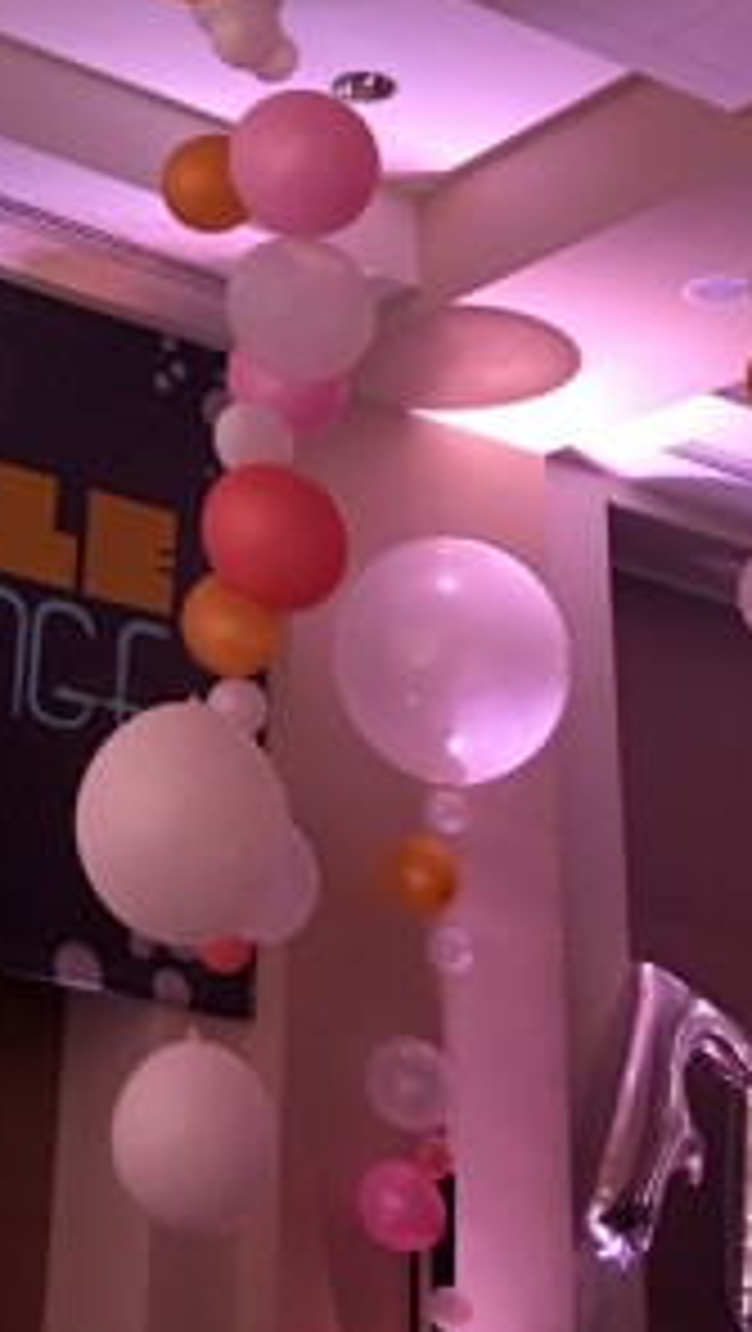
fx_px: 2264
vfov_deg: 31.2
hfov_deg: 18.3
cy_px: 117
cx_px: -27
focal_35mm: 64
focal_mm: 4.15
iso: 50
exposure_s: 1/4
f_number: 2.2
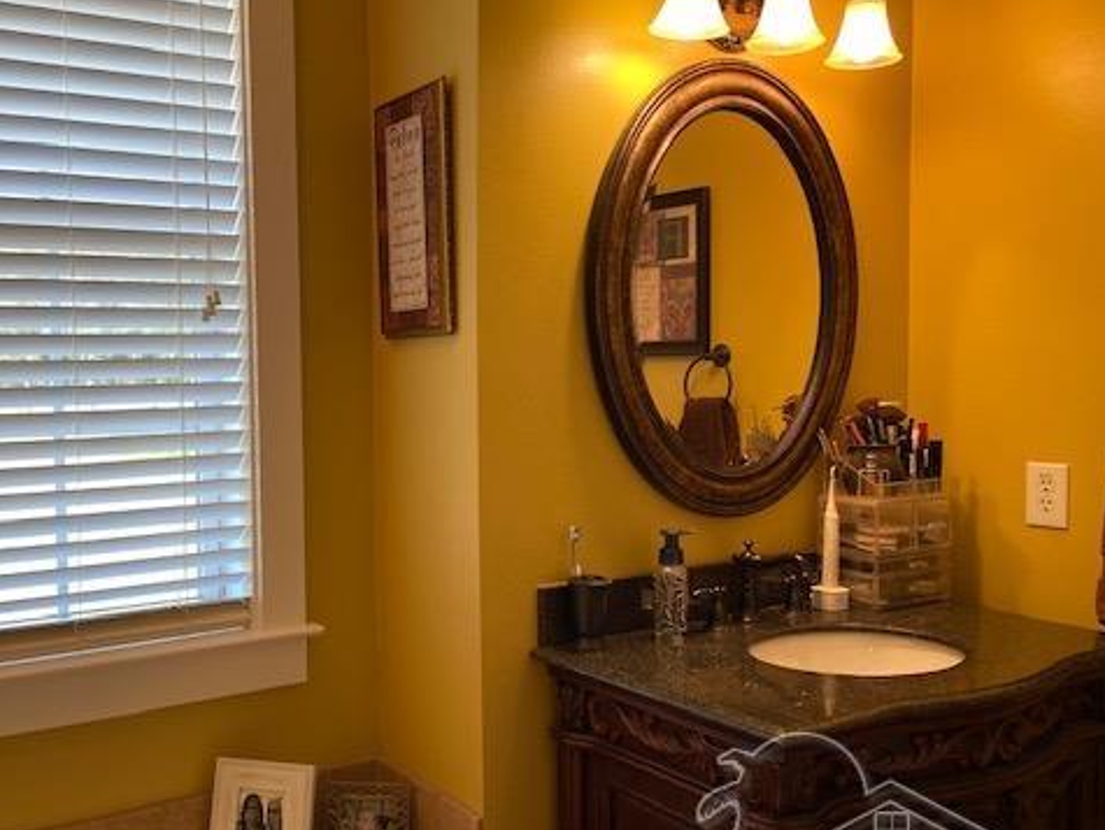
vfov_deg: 40.7
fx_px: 1118
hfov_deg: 51.6
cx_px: 370
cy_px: 428
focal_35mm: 35
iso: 50
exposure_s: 1/120
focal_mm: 4.25
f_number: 1.8
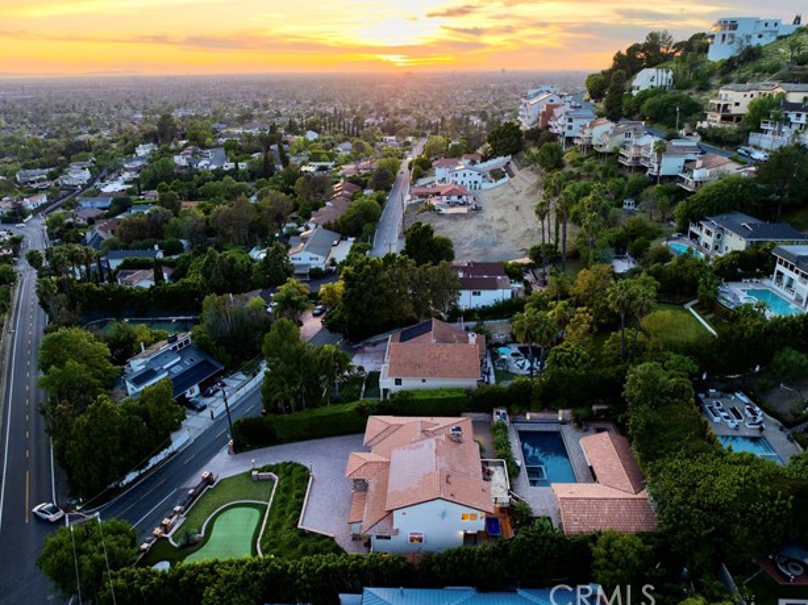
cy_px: 301
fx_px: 583
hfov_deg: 69.4
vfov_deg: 54.8
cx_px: 413
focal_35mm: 25
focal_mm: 12.29
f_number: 2.8
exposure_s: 1/15
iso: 100
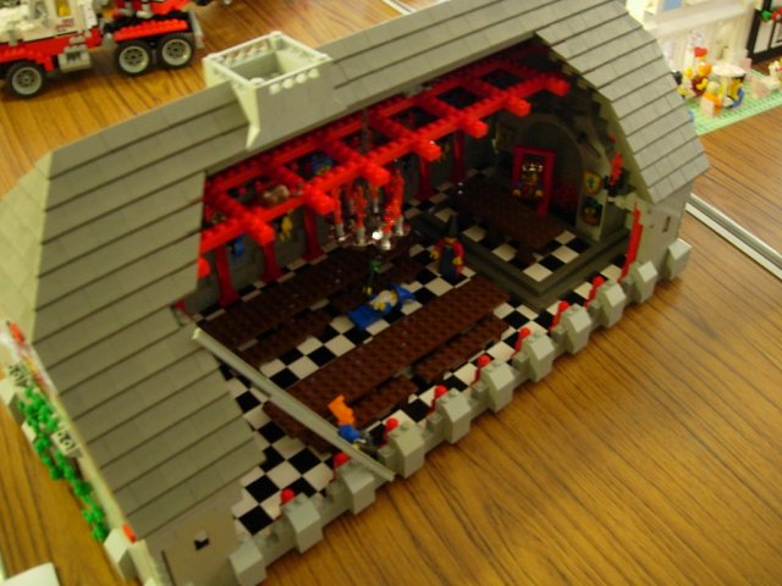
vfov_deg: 37.7
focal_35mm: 38
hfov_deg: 49.0
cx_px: 391
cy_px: 293
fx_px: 858
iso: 200
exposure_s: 1/3.5
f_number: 2.8
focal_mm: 7.8
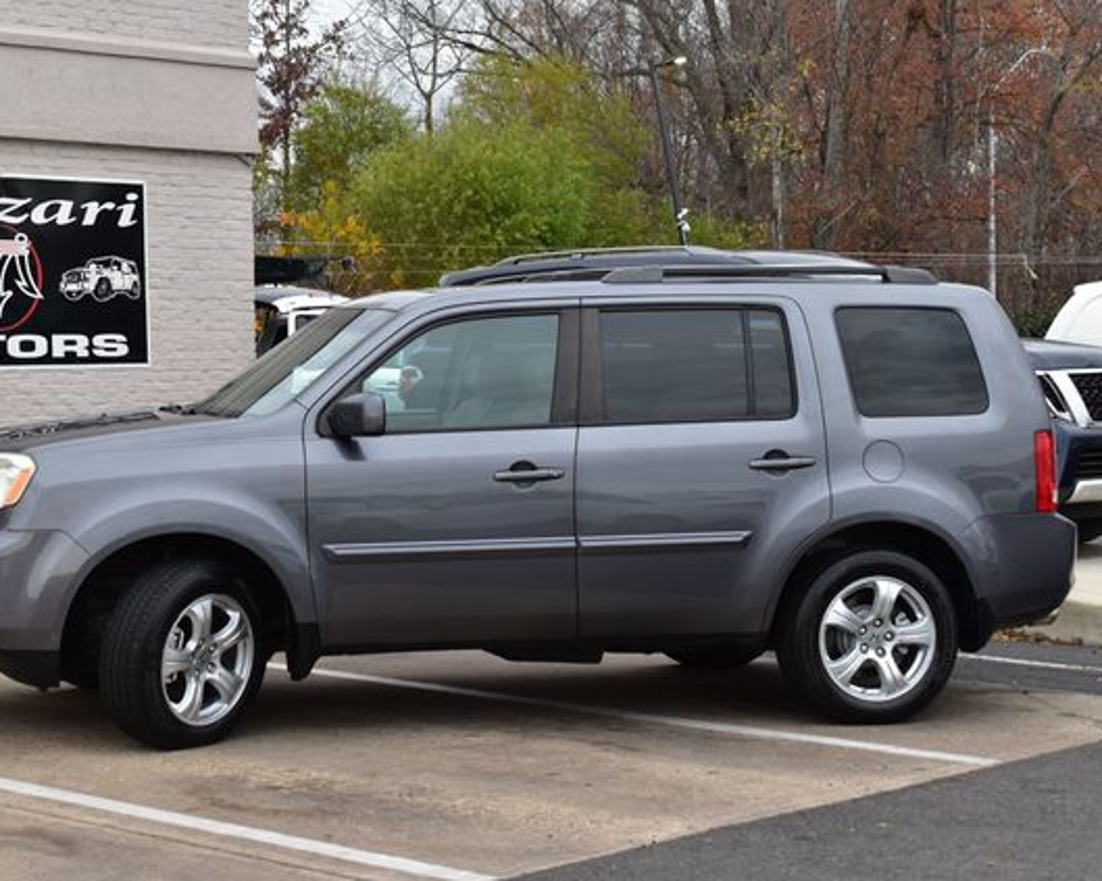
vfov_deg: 20.0
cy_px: 442
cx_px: 446
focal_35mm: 77
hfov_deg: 24.8
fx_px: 2497
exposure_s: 1/80
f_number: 9
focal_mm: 45
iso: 400
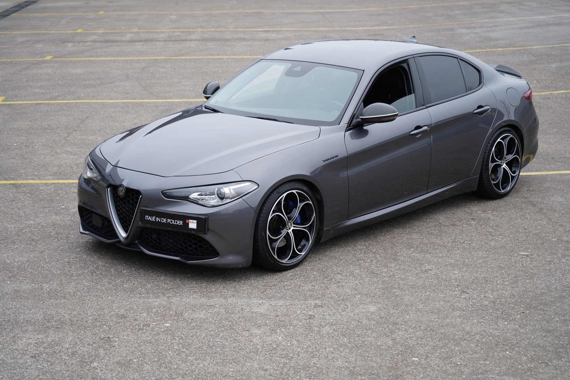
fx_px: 1108
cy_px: 190
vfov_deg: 19.5
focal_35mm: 70
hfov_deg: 28.8
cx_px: 285
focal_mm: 70
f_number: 5.6
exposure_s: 1/160
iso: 500
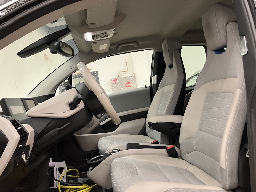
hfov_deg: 63.4
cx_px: 128
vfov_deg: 49.7
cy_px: 96
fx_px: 207
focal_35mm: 28
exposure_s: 1/50
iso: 200
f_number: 1.8
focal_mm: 3.99
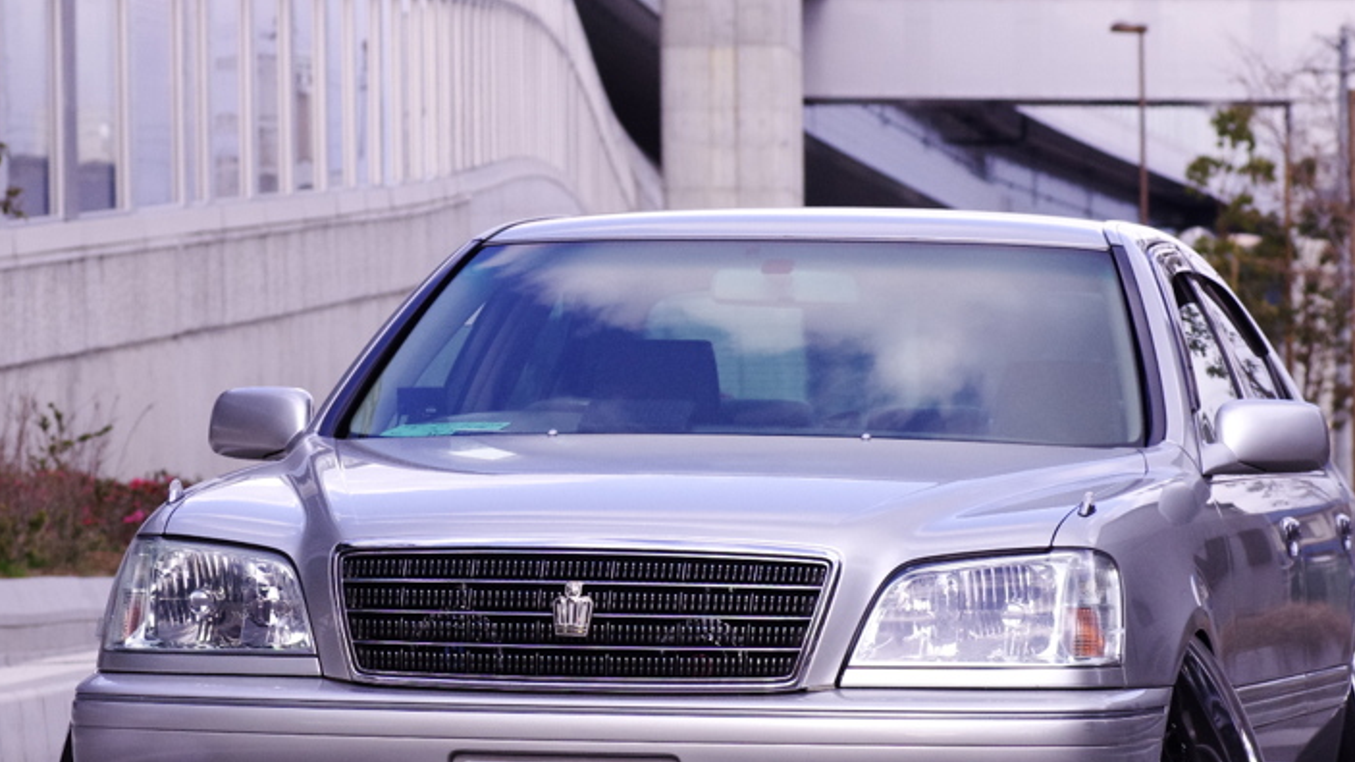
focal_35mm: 206
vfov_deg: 5.9
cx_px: 781
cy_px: 517
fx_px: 7399
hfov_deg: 10.5
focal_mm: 90
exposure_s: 1/640
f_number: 8
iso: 800
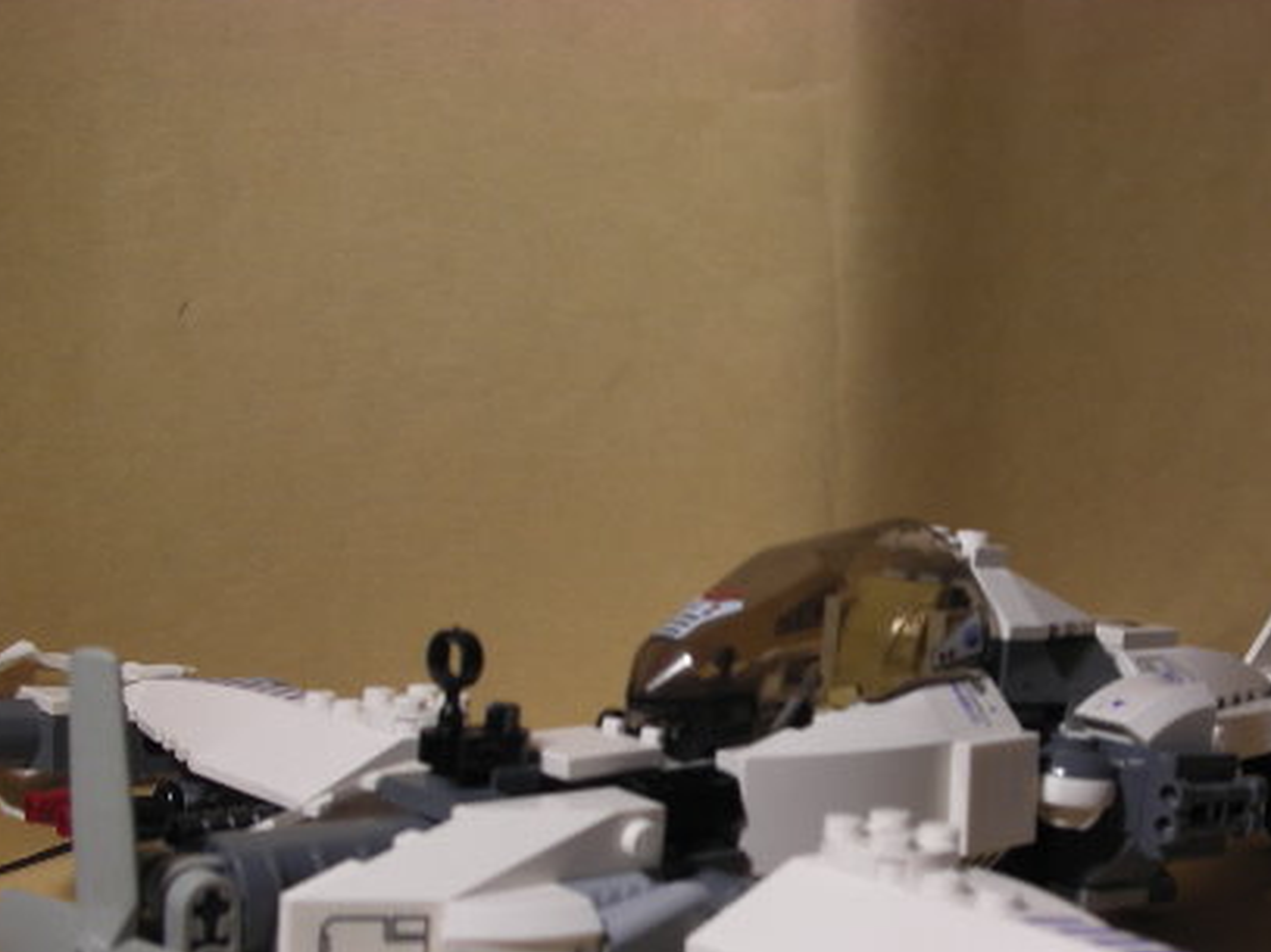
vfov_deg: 26.2
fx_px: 2019
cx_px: 799
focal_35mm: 55
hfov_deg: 34.8
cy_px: 702
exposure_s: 1/15.3
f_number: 3
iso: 50
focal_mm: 5.8
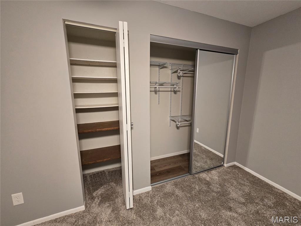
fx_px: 113
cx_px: 150
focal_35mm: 13
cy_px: 113
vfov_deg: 89.9
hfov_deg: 106.2
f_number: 2.2
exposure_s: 1/60
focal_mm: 2.2
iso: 250
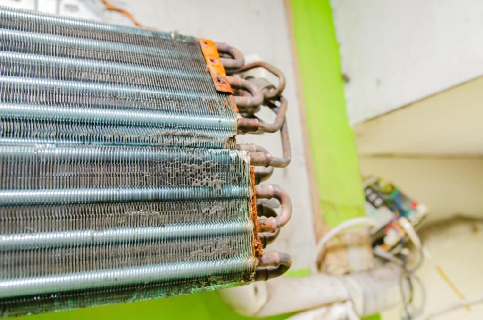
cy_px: 160
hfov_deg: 64.7
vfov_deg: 45.5
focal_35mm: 28
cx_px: 242
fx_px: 382
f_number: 3.5
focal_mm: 19
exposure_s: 1/13
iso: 1000
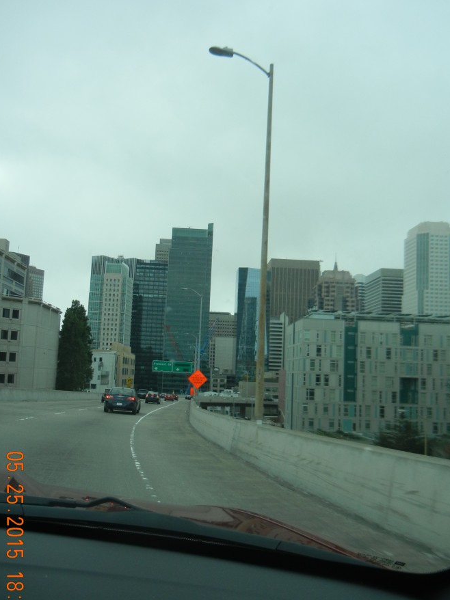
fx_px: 607
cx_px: 223
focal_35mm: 35
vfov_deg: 52.6
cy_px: 316
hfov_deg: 40.7
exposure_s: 1/244
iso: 160
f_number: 7
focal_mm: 5.4
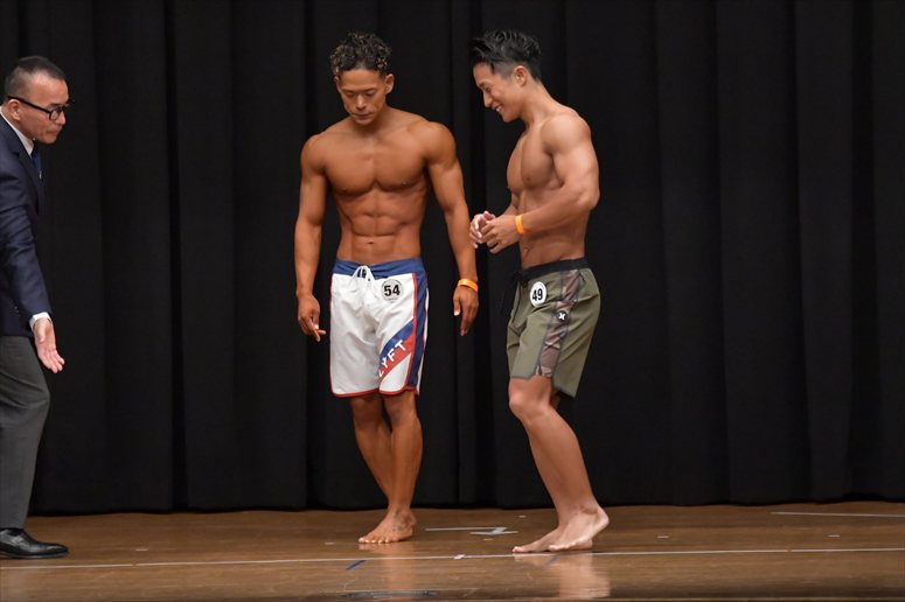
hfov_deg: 7.6
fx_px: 6784
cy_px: 301
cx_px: 452
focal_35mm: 270
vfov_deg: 5.1
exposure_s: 1/400
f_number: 5.6
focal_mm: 180
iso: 6400
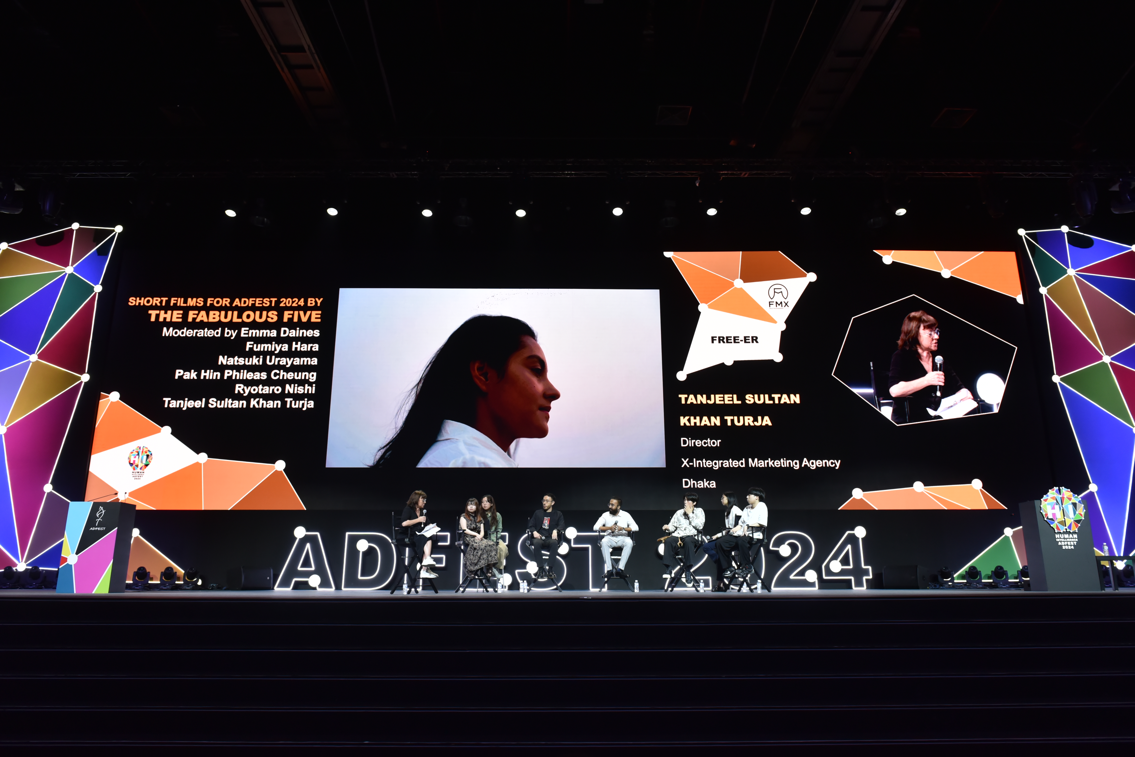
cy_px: 378
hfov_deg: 73.7
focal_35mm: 24
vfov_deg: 53.2
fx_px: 757
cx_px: 568
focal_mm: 24
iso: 1000
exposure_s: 1/125
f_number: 5
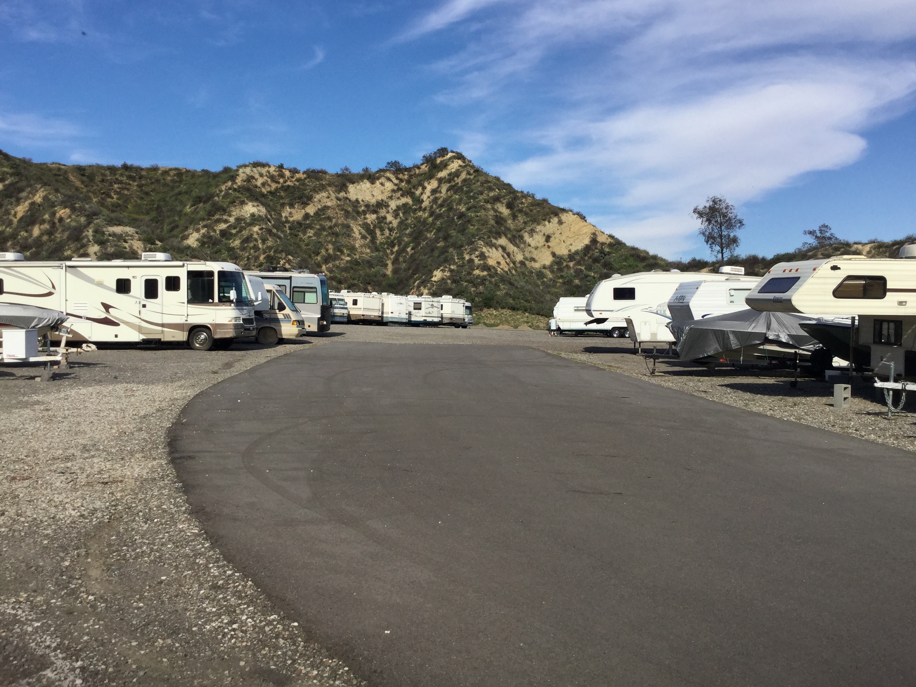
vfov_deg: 40.6
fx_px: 926
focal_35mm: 35
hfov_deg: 52.6
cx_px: 445
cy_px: 304
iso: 25
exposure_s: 1/1664
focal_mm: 3.3
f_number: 2.4
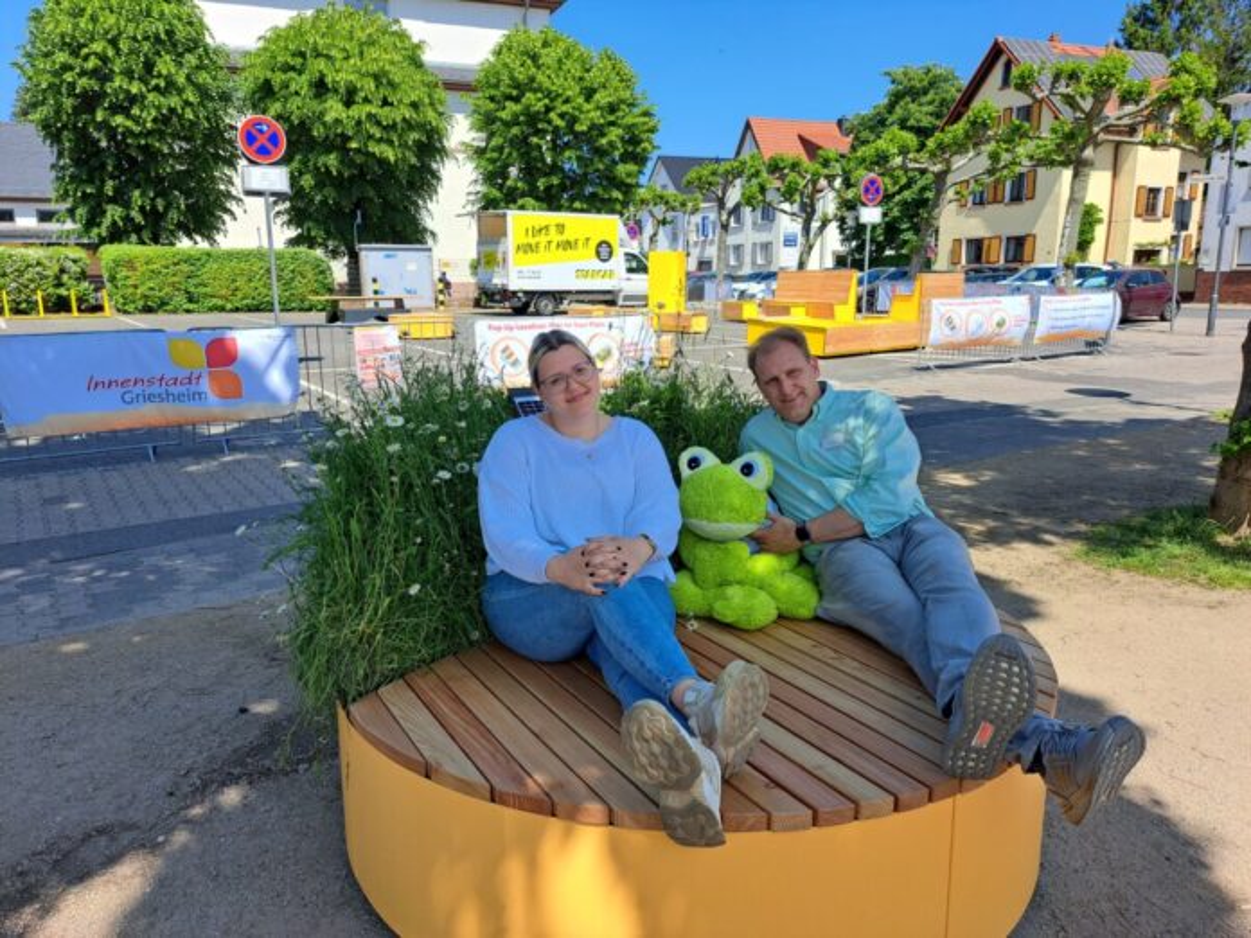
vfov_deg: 56.8
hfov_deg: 71.6
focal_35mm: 24
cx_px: 626
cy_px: 469
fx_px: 867
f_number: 1.8
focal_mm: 5.23
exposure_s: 1/839
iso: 50
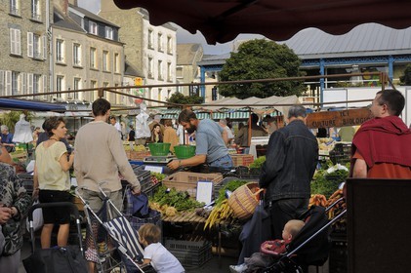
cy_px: 136
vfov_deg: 28.9
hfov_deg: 42.4
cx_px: 206
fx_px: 530
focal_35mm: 46
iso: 100
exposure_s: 1/160
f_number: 8.5
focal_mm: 31
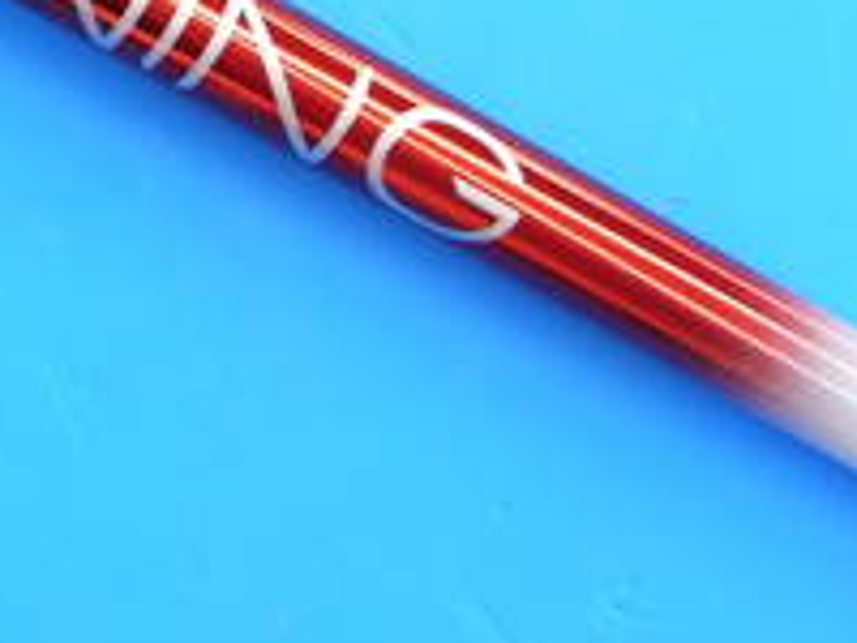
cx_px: -304
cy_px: -322
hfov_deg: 12.9
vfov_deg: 9.8
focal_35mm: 147
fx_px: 3639
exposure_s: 1/60
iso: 400
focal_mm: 23
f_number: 4.4
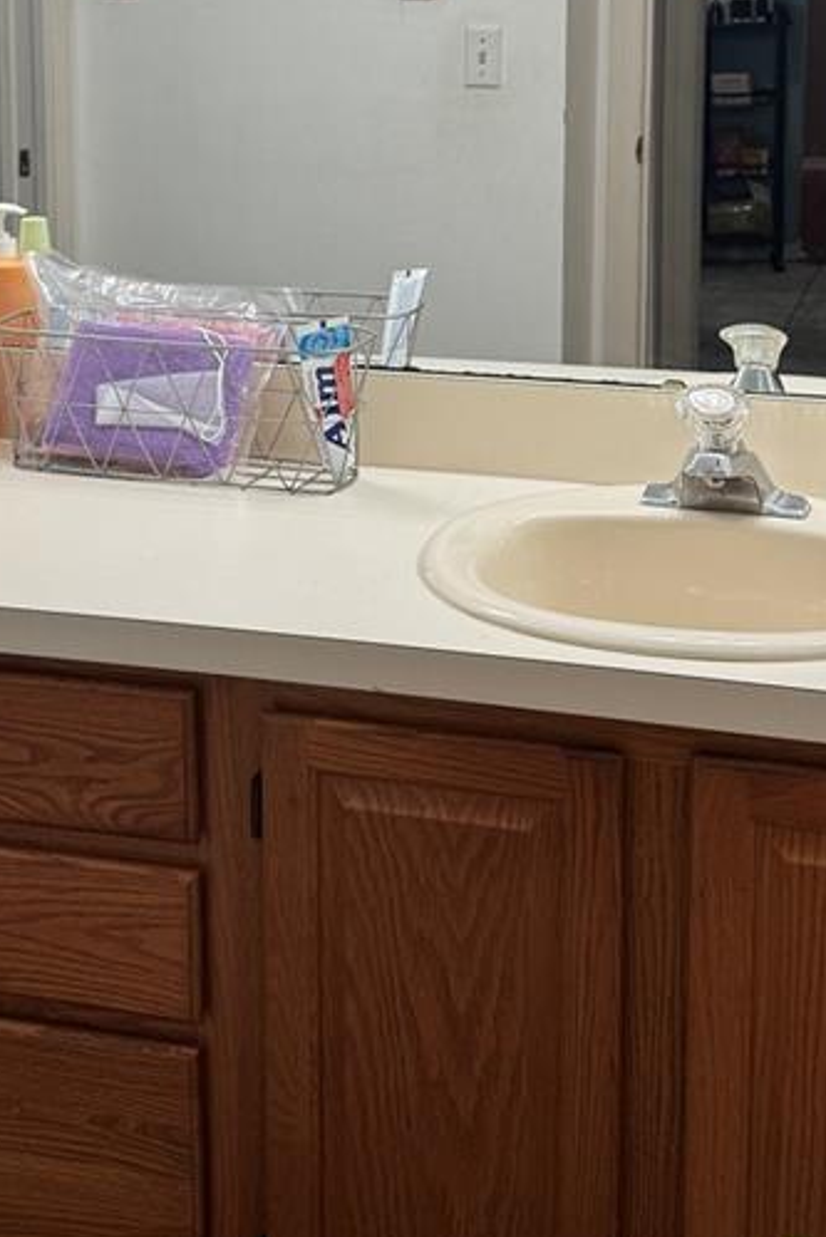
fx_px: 2063
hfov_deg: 22.6
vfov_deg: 32.5
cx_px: 283
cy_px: 263
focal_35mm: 60
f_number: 1.78
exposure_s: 1/120
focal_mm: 6.76
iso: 64
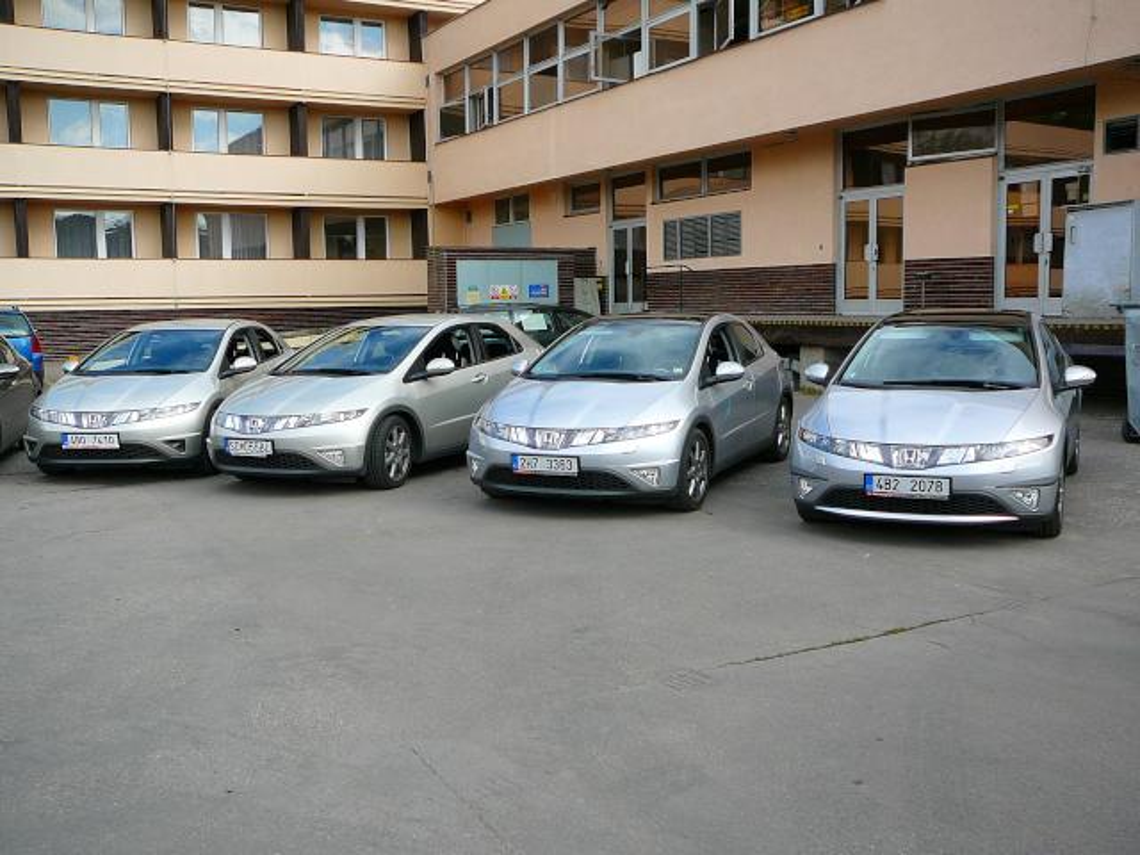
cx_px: 570
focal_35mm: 35
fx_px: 1153
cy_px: 428
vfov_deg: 40.7
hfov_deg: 52.6
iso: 80
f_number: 2.8
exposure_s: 1/640
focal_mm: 5.2
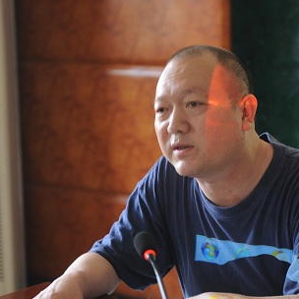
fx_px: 1222
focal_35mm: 125
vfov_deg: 13.9
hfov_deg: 13.9
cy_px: 185
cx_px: 184
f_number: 2.8
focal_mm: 70
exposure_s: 1/40
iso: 640
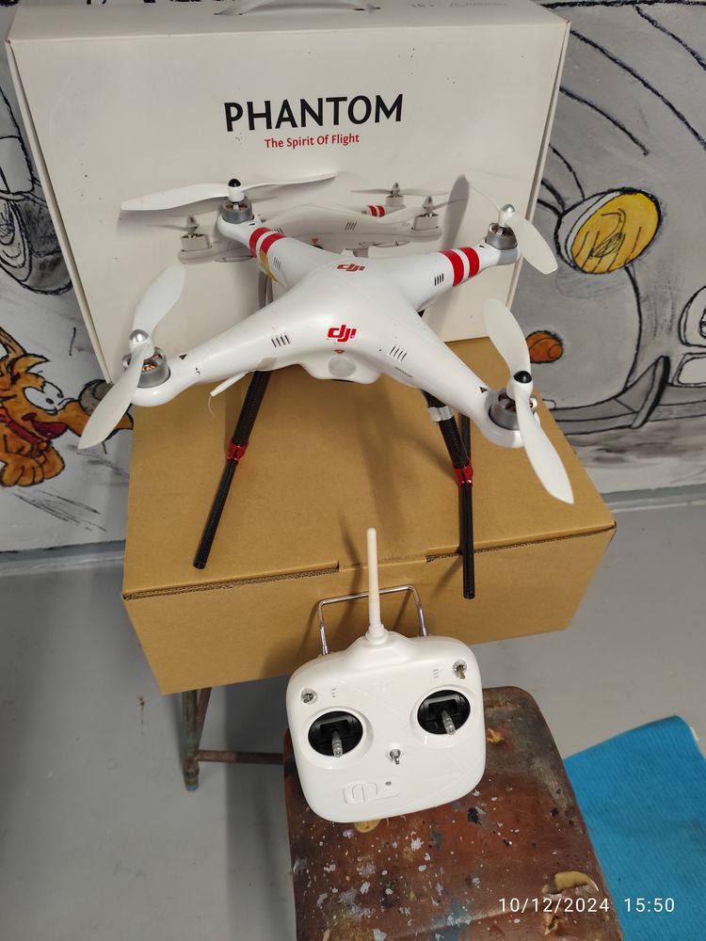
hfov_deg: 58.9
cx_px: 353
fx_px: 625
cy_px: 470
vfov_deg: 73.9
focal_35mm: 23
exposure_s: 1/50
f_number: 1.65
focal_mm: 6.14
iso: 1250
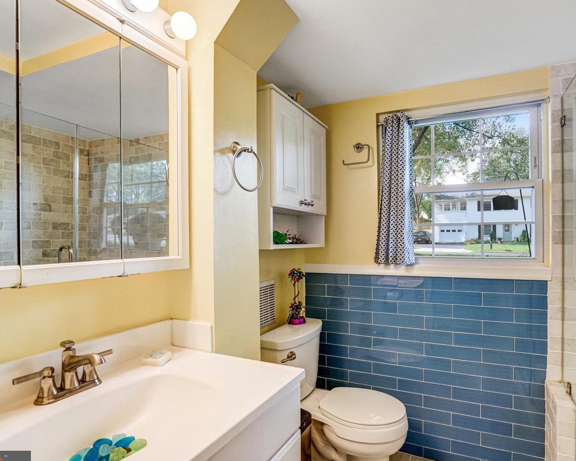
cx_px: 316
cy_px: 234
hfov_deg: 83.1
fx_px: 324
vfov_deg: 70.8
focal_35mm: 19
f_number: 8
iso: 1250
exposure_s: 1/125
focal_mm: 16
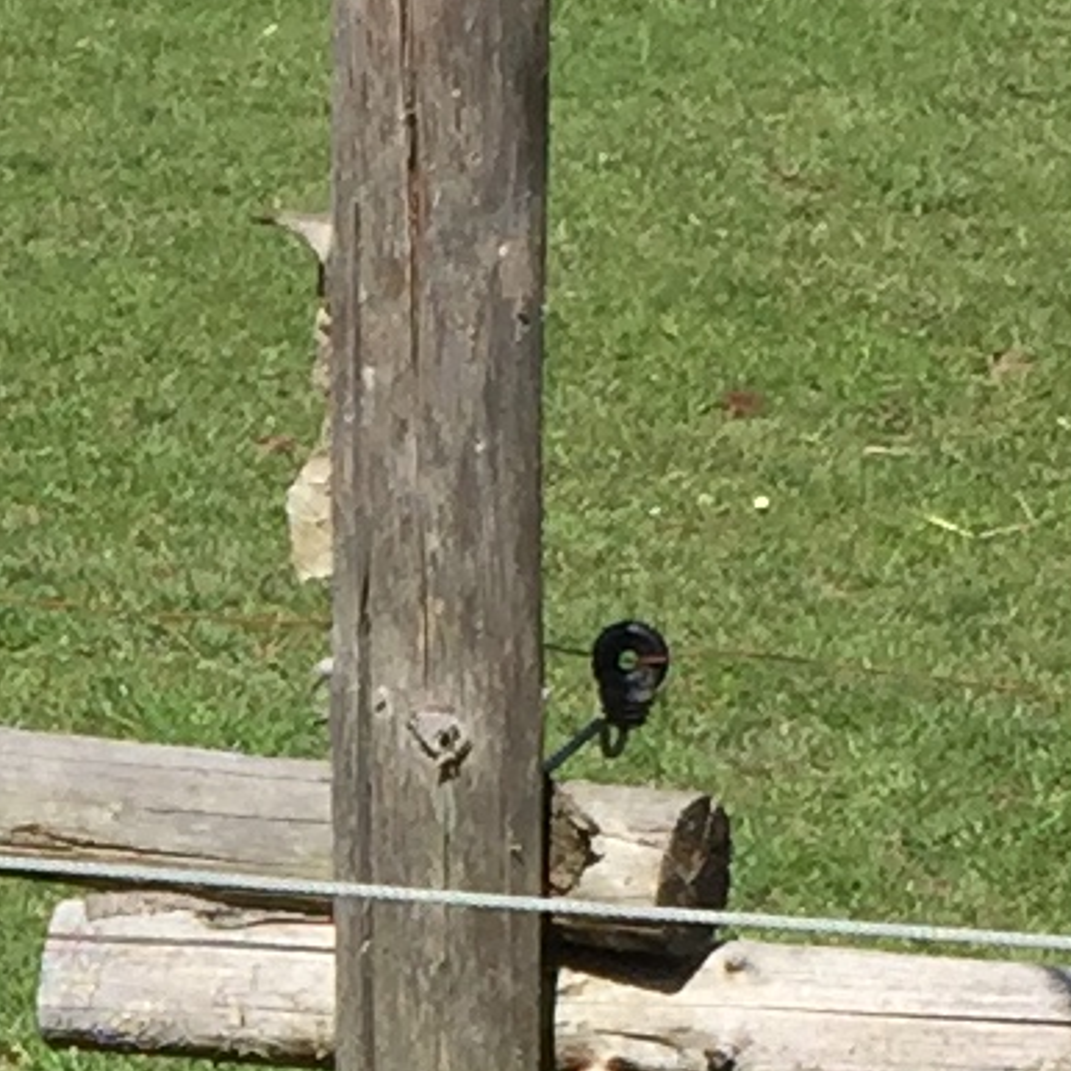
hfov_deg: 8.0
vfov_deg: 7.9
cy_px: 1523
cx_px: -358
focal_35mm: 217
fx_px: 7596
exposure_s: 1/1980
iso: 32
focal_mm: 4.15
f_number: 2.2
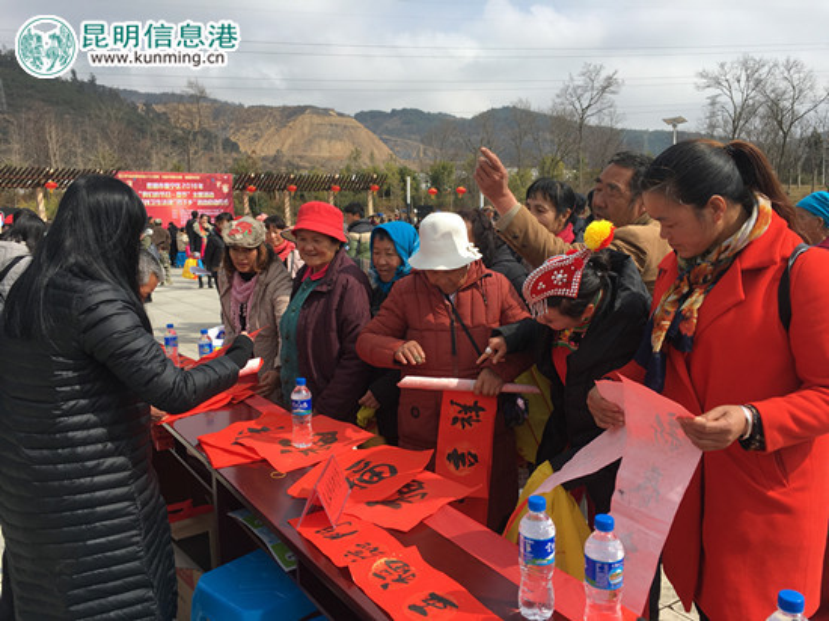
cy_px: 310
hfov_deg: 61.7
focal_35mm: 29
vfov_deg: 48.2
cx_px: 414
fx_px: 694
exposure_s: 1/1350
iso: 25
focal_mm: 4.15
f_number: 2.2
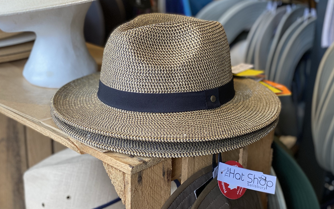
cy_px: 92
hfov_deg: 36.3
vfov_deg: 23.1
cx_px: 166
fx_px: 510
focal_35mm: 56
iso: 100
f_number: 2
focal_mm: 6
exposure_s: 1/100
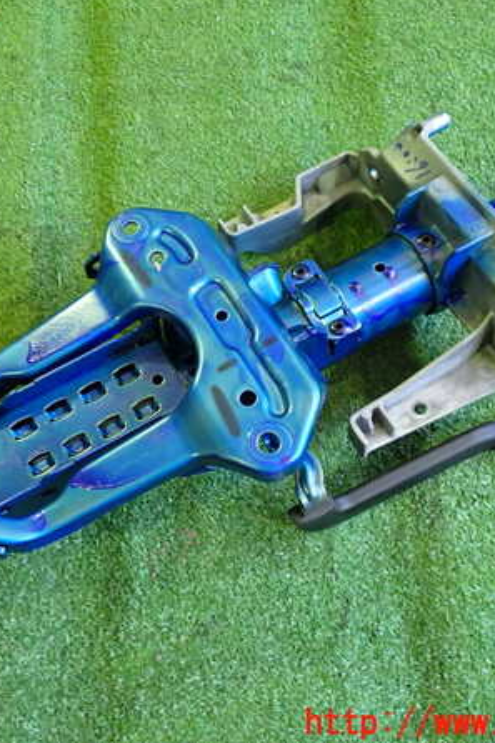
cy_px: 370
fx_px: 867
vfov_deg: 46.4
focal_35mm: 42
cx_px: 182
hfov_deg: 31.7
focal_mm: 5.4
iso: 500
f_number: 2.3
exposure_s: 1/30
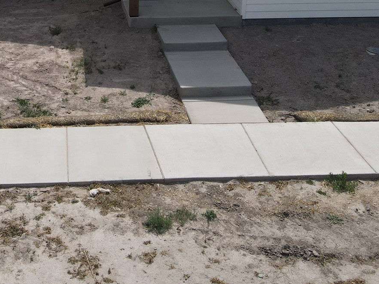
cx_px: 88
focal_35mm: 56
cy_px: -35
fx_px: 613
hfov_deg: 33.6
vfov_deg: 24.2
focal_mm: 4.5
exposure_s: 1/1000
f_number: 2.8
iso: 100
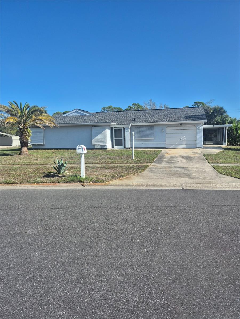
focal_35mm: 23
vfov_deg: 73.9
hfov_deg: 58.9
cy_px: 160
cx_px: 120
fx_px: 213
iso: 25
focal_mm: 5.4
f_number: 1.8
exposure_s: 1/1492
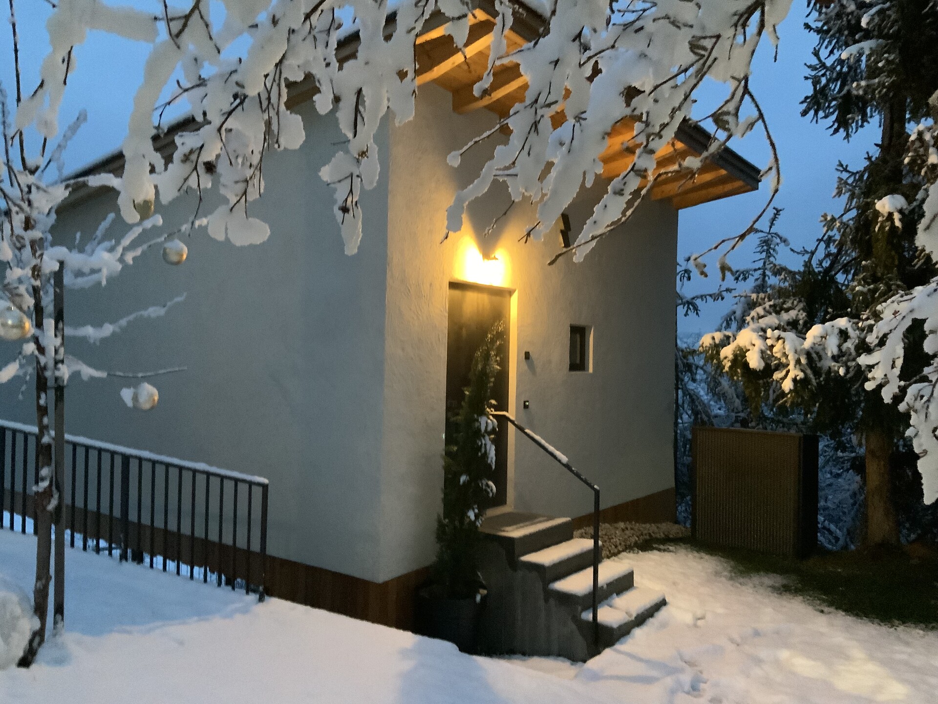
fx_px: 786
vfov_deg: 48.2
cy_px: 352
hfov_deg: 61.7
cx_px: 469
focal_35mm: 29
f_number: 1.8
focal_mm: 3
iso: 640
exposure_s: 1/23
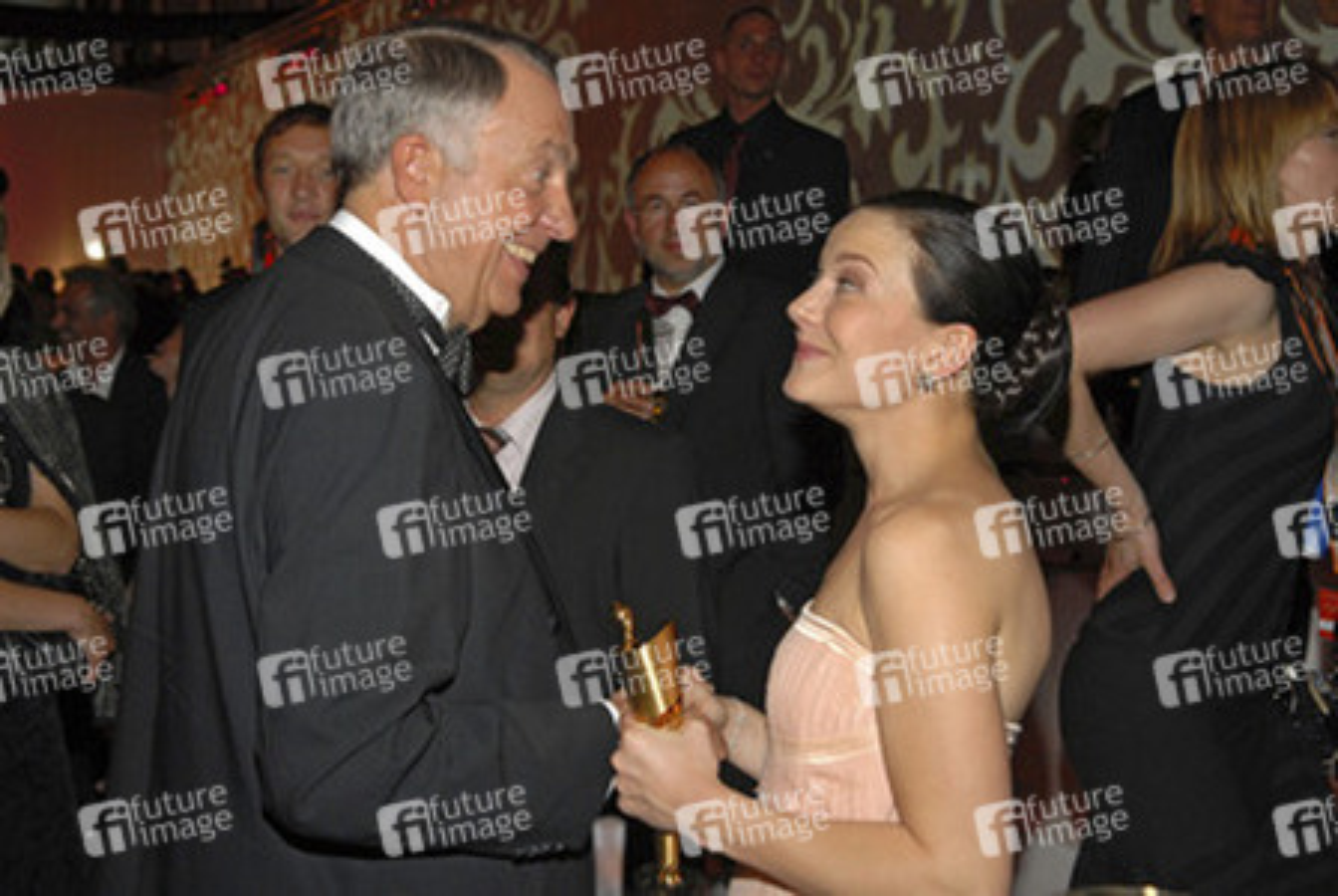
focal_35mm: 45
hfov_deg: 43.6
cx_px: 669
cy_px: 448
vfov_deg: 30.0
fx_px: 1675
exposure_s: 1/40
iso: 400
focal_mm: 30
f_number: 6.3
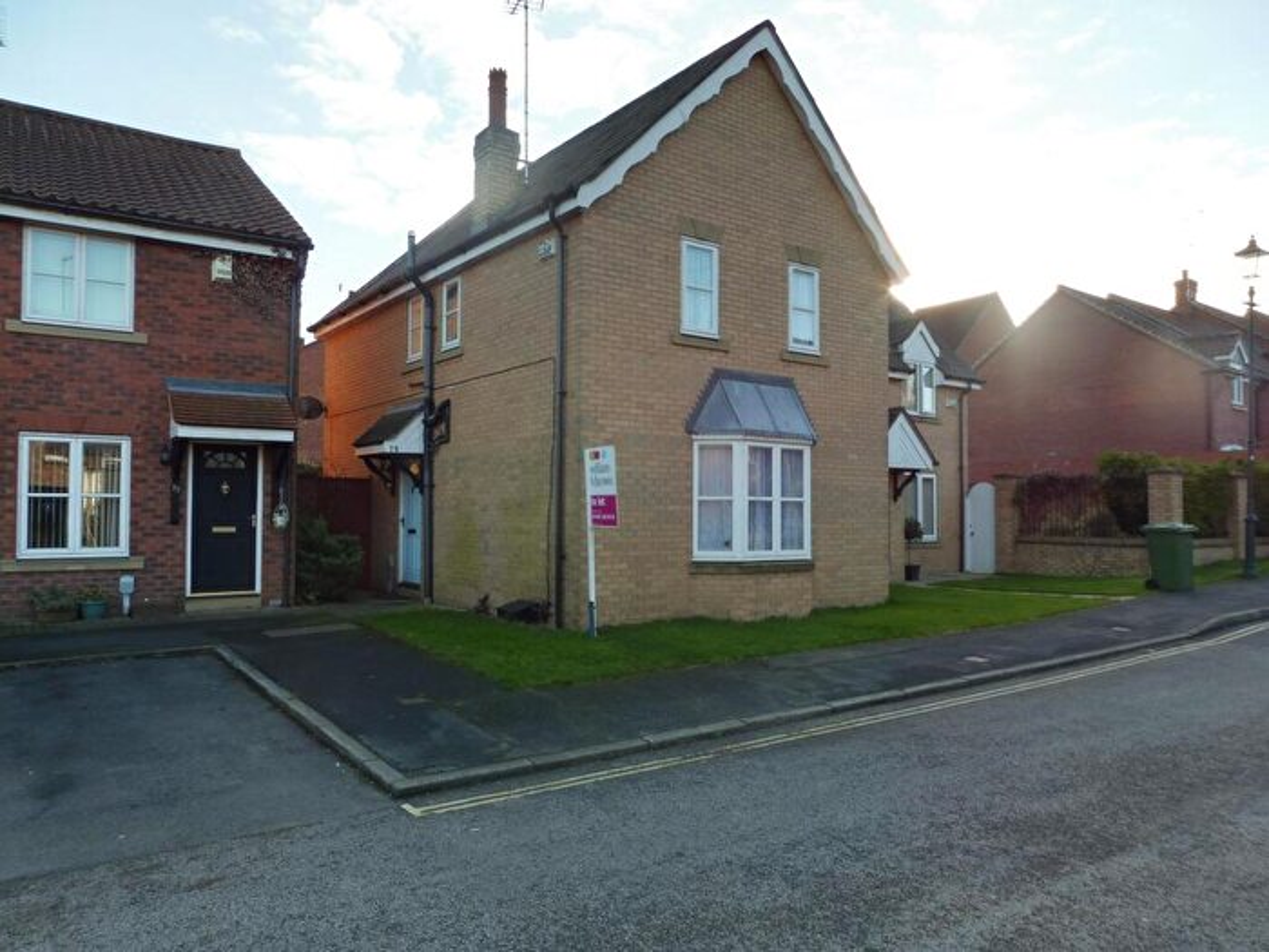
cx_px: 634
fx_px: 880
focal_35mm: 24
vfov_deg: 56.8
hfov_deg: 71.6
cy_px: 476
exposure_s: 1/160
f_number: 4
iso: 100
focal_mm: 4.3
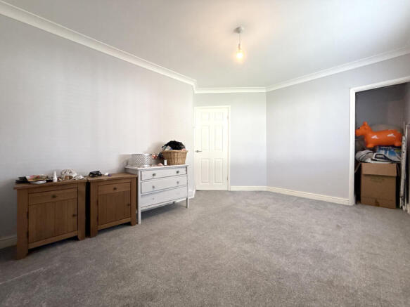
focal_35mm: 14
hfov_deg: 102.1
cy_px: 154
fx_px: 166
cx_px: 205
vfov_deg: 85.7
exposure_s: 1/100
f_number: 2.2
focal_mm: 2.22
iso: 160
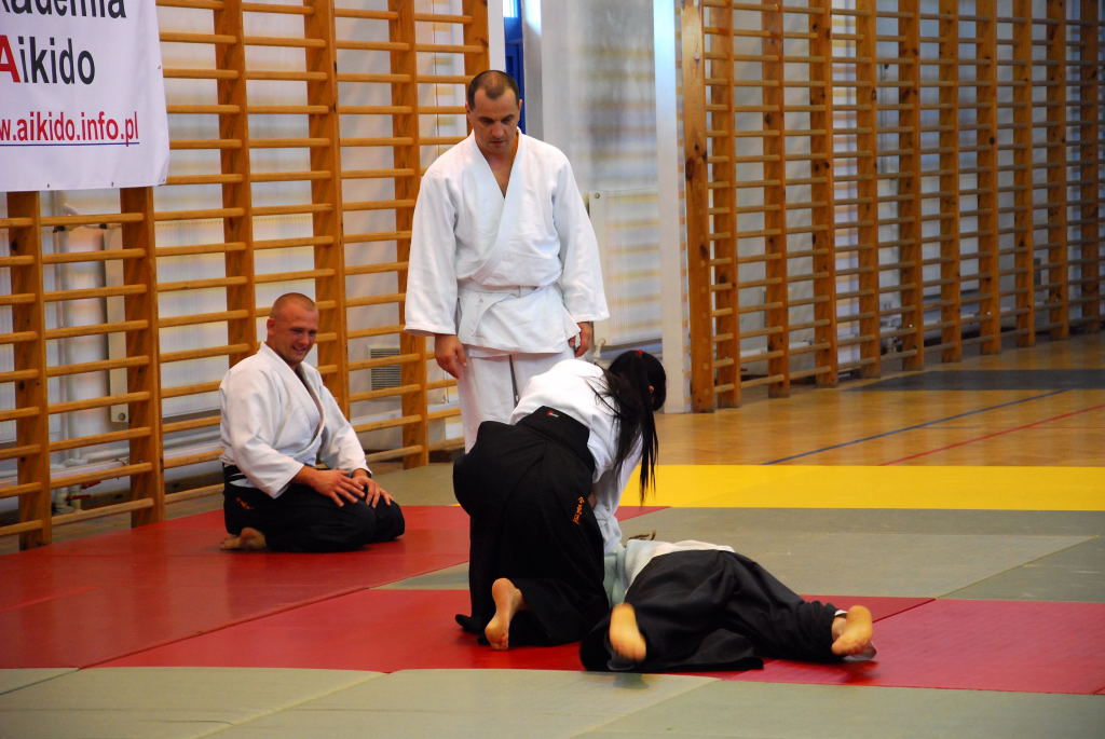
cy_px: 370
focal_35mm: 128
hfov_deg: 16.1
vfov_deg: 10.8
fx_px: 3917
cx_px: 552
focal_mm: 85
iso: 800
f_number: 5.6
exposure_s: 1/40
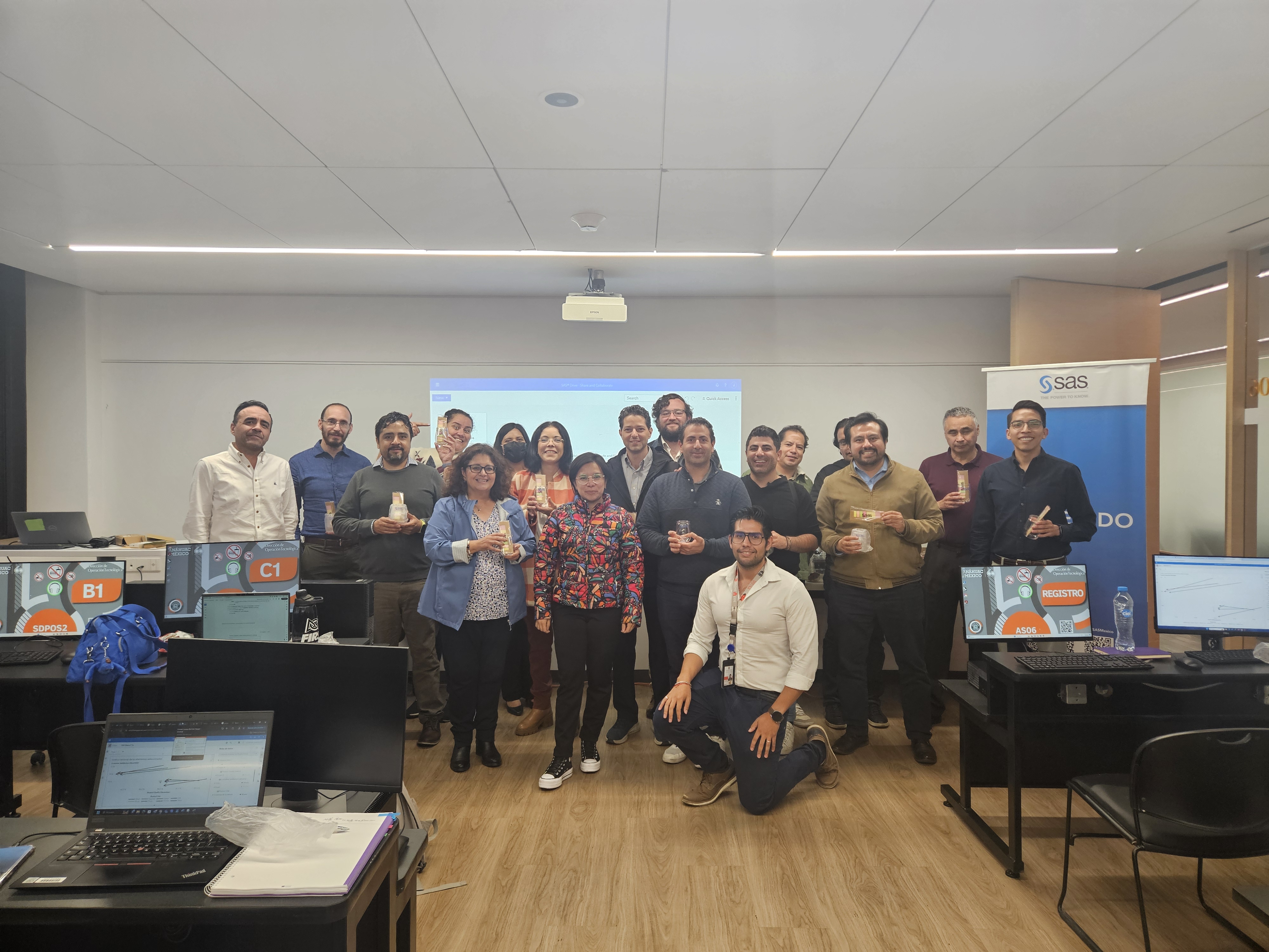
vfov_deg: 58.9
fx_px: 843
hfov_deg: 73.9
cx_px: 634
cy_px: 476
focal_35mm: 23
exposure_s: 1/120
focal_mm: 5.4
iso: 160
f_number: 1.8
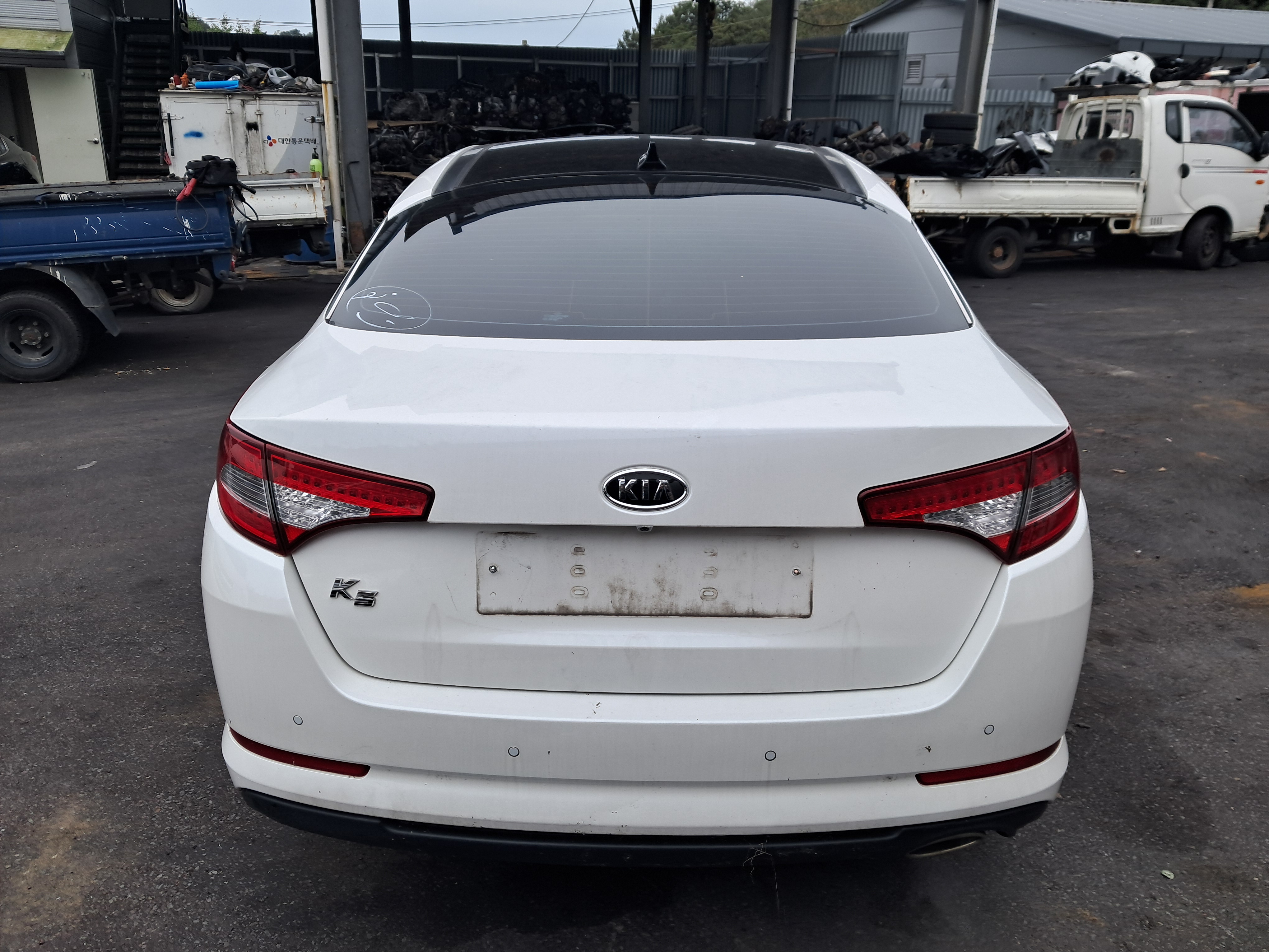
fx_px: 990
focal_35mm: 27
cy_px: 476
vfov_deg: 51.4
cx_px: 634
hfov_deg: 65.3
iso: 50
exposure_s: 1/296
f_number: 1.8
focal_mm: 4
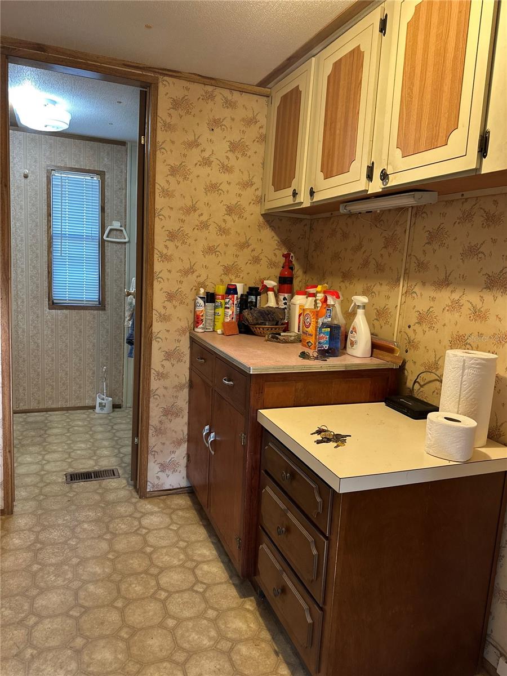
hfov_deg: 56.8
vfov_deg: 71.6
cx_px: 254
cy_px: 338
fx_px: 469
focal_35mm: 24
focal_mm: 6.86
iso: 250
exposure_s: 1/60
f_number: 1.78
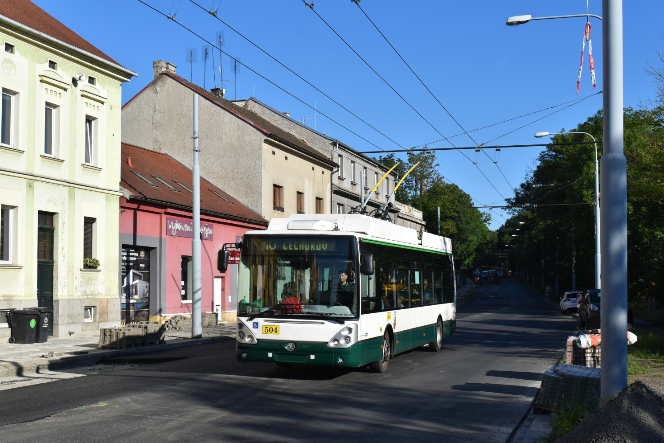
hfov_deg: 42.3
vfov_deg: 29.0
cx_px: 332
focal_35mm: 46
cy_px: 222
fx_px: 858
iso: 200
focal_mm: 31
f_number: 10
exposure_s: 1/400
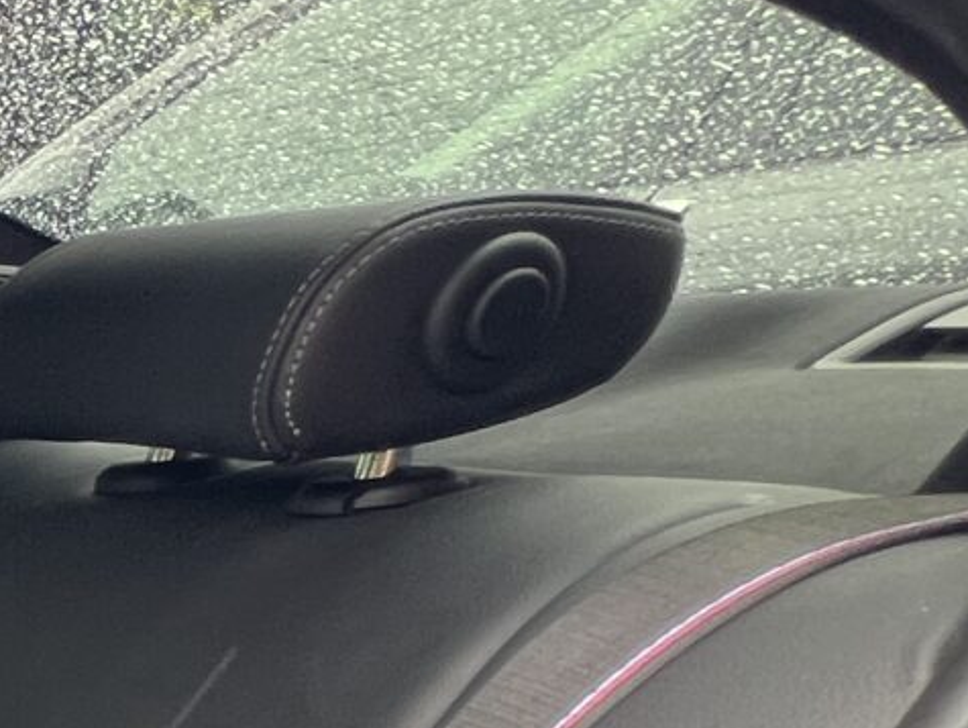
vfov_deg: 16.5
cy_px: 1413
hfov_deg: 16.9
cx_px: -1145
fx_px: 1959
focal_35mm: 70
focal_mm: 1.57
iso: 100
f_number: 1.8
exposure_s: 1/99
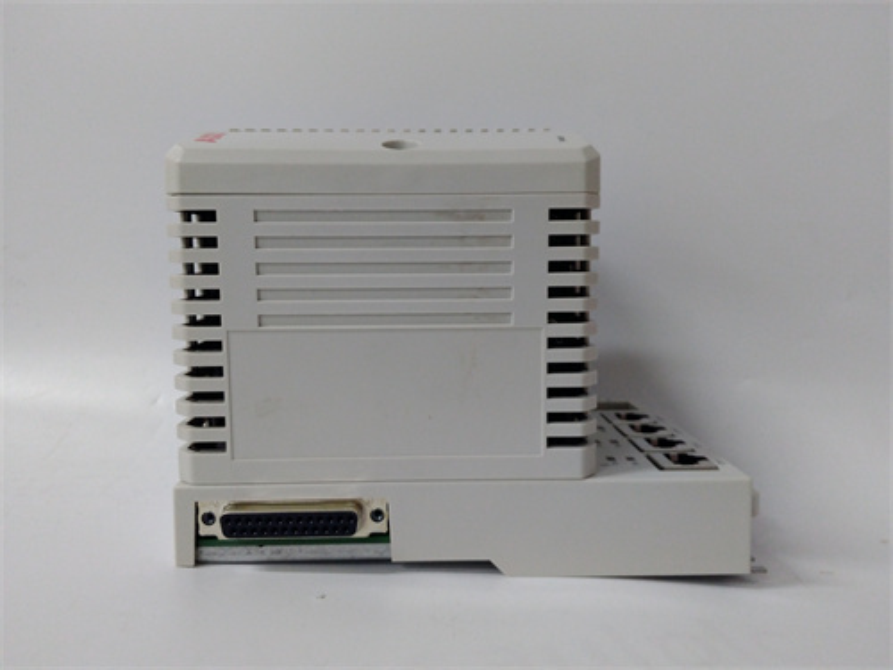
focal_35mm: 27
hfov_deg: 65.3
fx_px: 697
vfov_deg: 51.4
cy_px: 335
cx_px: 446
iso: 312
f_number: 2
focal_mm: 3.79
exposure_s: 1/33
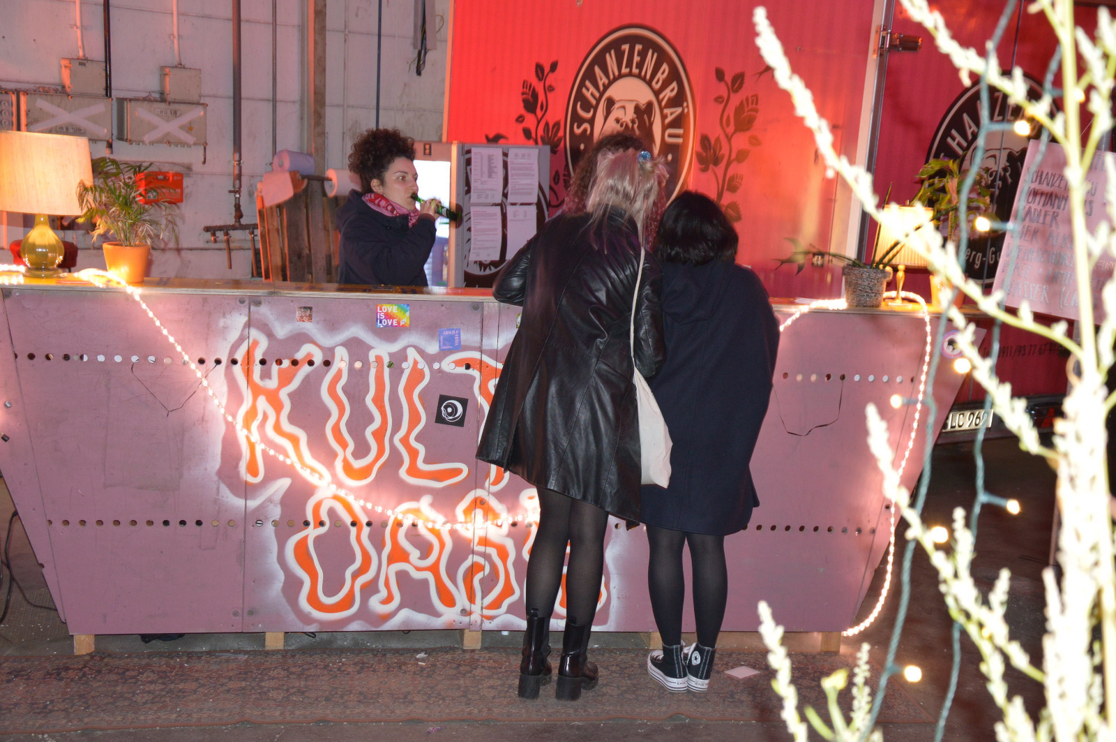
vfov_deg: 25.7
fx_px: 1626
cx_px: 558
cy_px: 371
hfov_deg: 37.9
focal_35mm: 52
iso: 800
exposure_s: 1/10
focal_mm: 35
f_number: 4.5
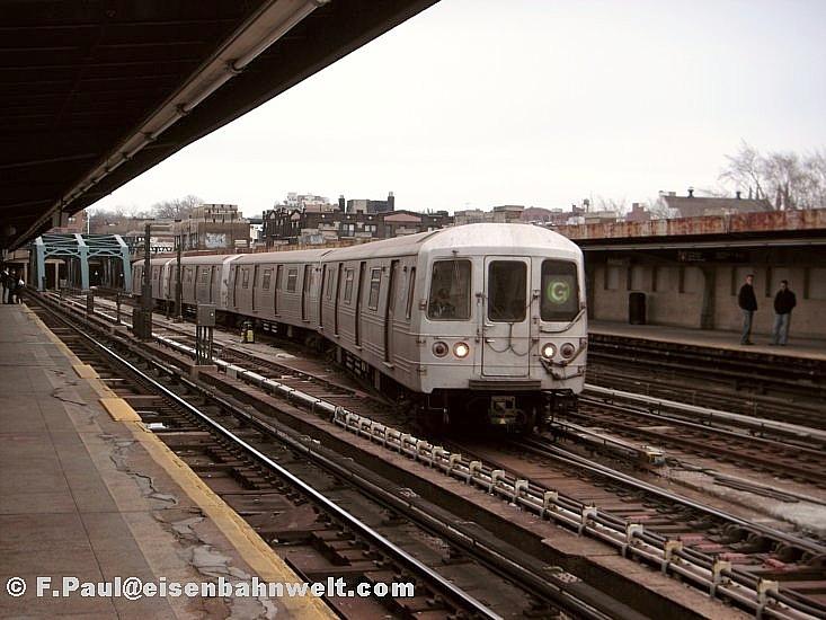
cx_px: 413
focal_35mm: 55
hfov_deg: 34.9
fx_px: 1313
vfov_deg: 26.6
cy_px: 310
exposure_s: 1/180
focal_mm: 9.1
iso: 50
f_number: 3.7
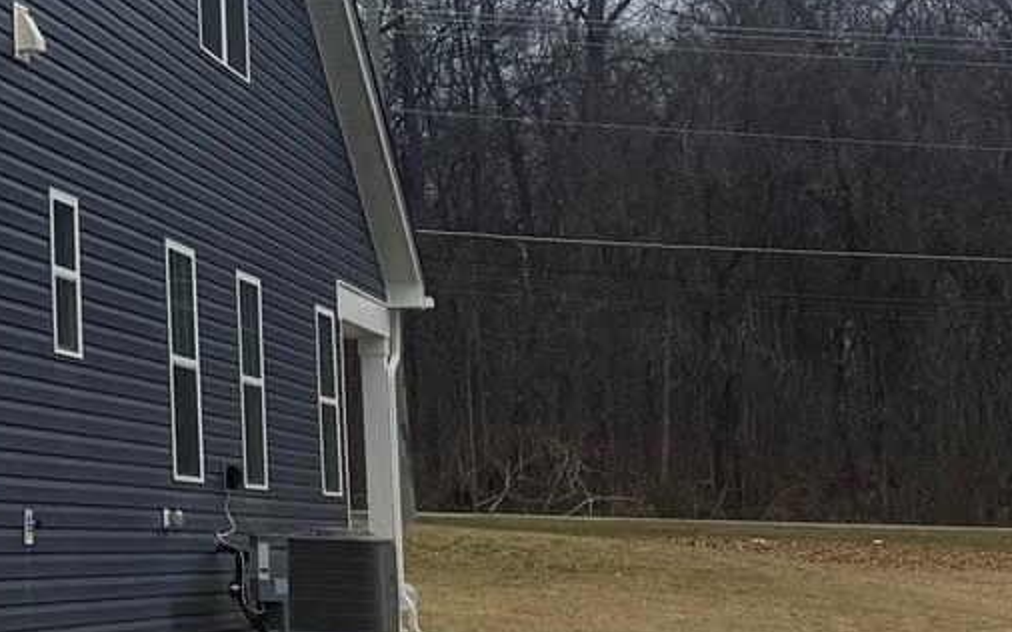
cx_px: -858
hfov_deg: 16.6
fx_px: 2840
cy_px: -24
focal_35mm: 103
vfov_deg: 12.5
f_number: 1.78
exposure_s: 1/3096
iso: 80
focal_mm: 6.76
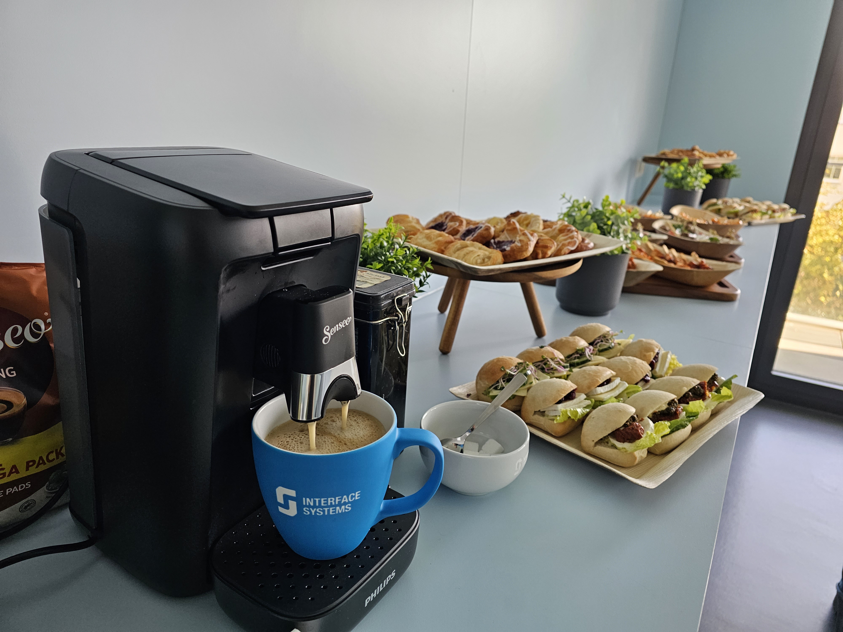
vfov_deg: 58.9
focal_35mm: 23
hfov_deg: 73.9
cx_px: 422
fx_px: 560
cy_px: 316
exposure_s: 1/180
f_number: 1.7
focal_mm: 6.3
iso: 160
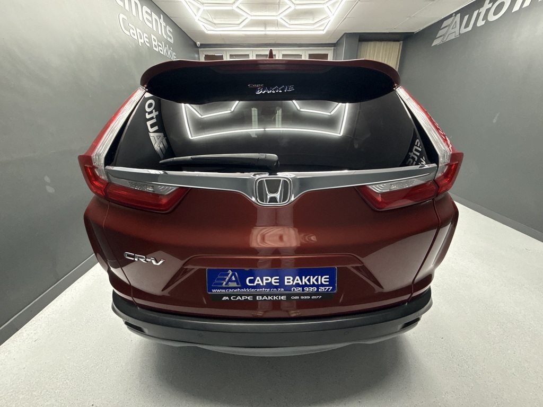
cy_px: 204
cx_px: 272
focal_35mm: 14
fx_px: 220
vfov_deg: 85.7
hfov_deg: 102.1
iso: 400
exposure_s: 1/50
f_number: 2.2
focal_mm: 2.22
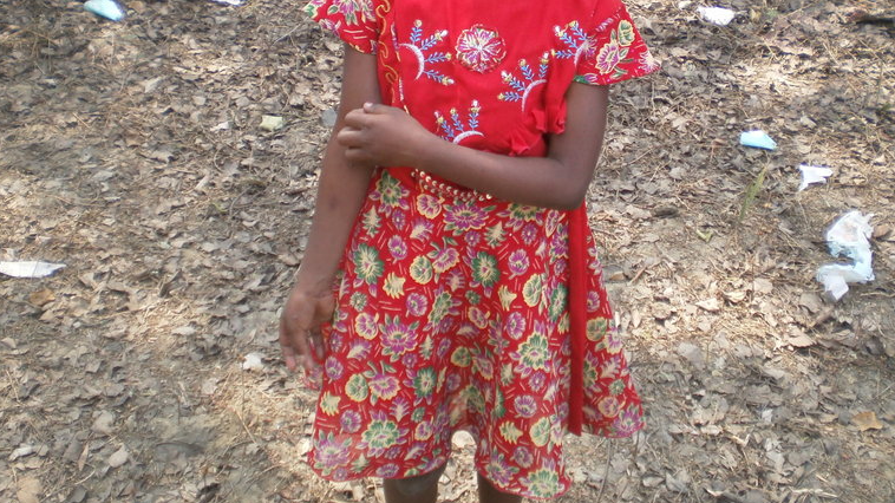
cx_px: 479
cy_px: 84
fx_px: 1258
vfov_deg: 22.2
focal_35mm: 53
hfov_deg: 39.2
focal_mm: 6.3
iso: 100
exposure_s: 1/160
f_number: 3.1
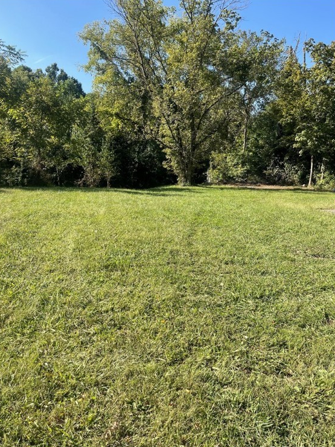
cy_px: 230
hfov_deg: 51.4
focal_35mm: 27
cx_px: 166
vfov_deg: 65.3
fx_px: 348
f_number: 1.6
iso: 32
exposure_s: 1/1403
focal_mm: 5.1
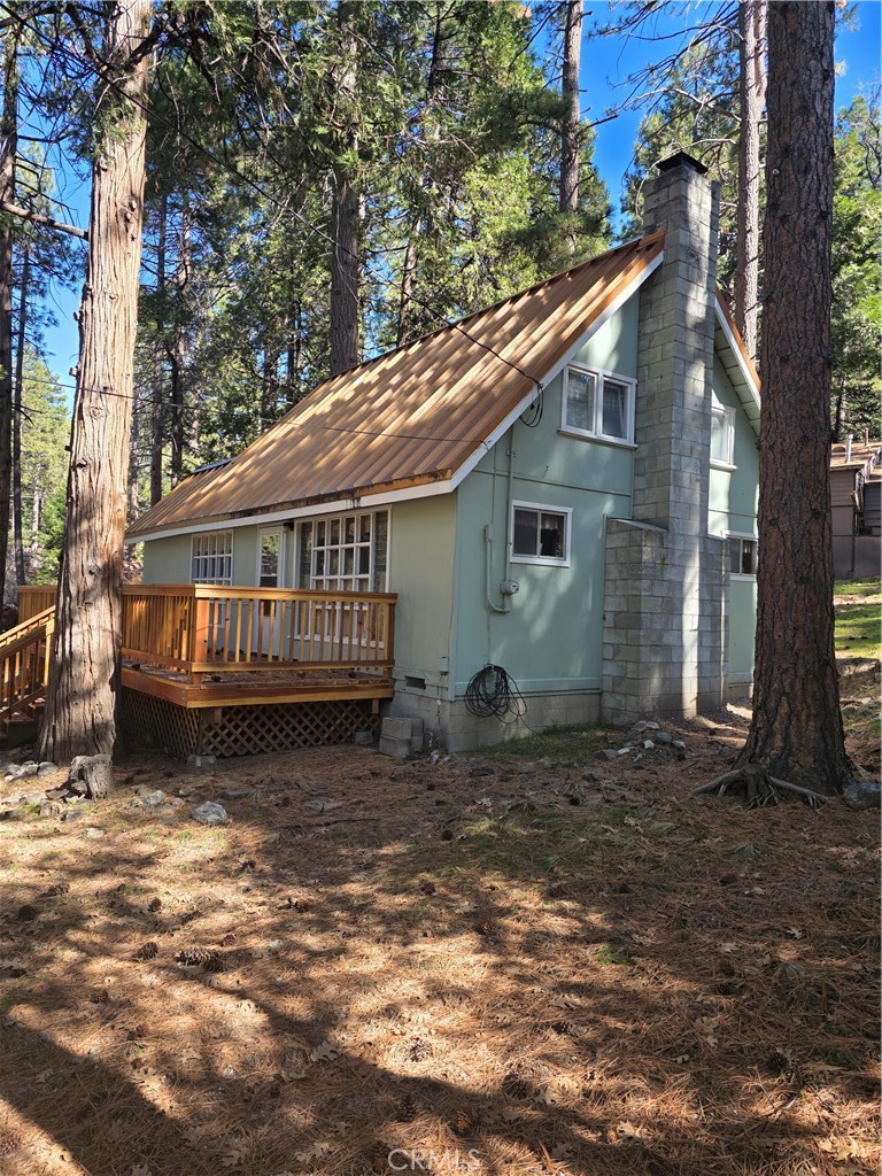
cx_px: 441
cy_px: 588
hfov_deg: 58.9
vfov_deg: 73.9
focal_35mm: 23
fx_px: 781
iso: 25
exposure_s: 1/359
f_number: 1.7
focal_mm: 6.3
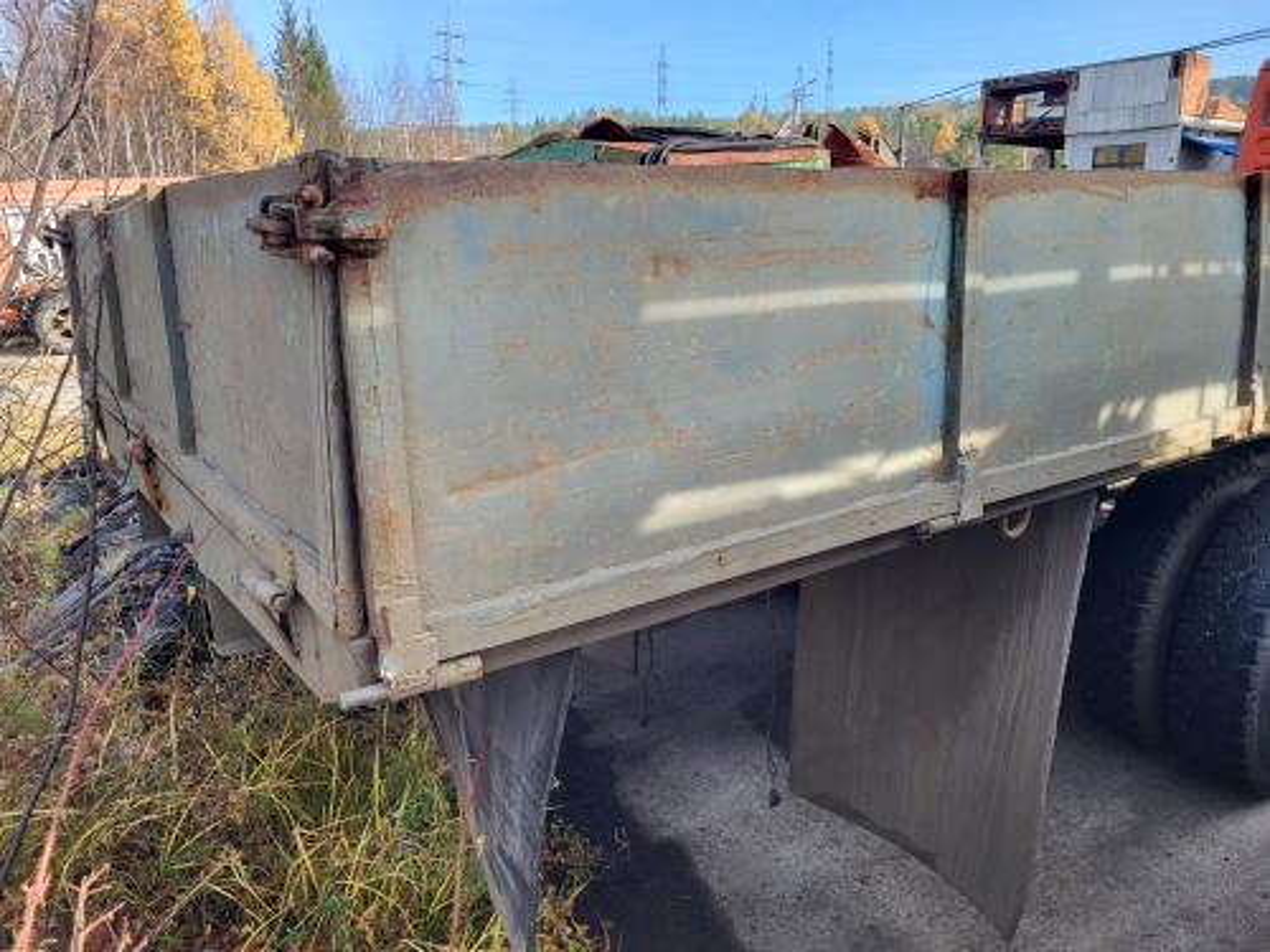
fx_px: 954
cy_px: 476
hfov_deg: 67.3
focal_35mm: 26
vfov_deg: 53.1
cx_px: 635
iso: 40
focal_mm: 5.4
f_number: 1.8
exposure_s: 1/529
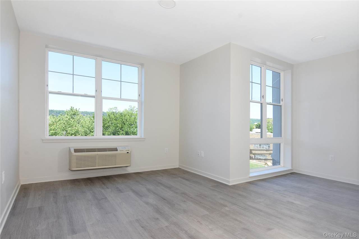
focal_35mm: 18
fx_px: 179
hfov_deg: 90.0
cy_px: 120
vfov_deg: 67.4
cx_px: 180
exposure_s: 1/100
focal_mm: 12
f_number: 11
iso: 400
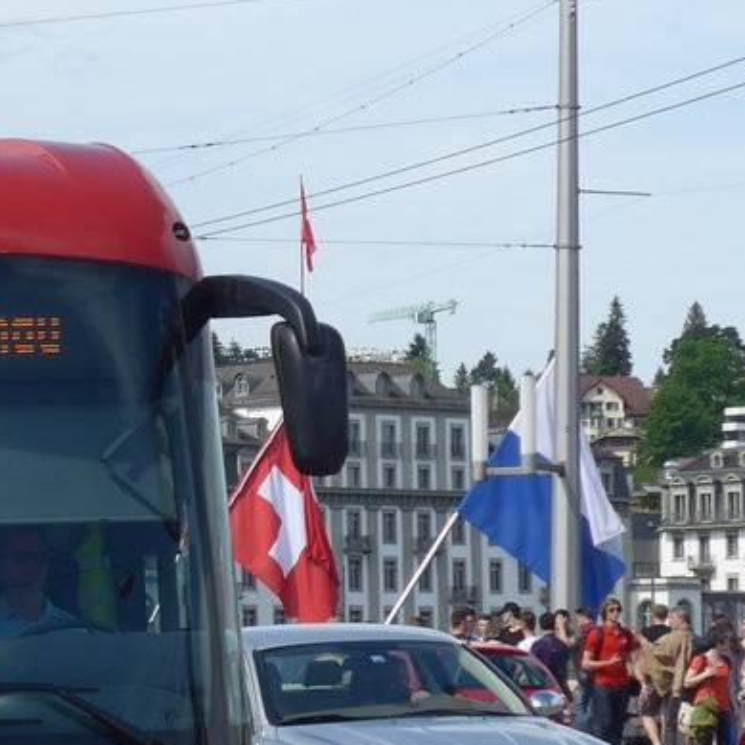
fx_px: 4919
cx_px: -222
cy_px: 456
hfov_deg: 8.5
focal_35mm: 202
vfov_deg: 8.7
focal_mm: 15
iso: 80
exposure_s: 1/640
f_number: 4.2
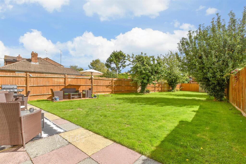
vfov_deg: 77.3
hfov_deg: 100.4
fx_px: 103
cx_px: 123
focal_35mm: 15
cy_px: 82
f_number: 8
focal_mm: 10
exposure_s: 1/640
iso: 250
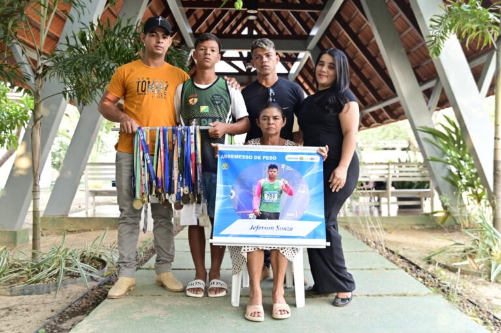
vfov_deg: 41.1
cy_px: 166
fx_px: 445
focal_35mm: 32
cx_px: 250
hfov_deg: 58.7
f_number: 3.2
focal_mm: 32
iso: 320
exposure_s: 1/80
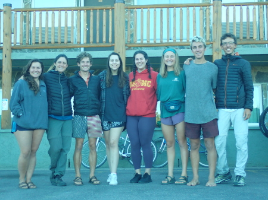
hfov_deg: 33.2
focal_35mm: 58
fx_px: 449
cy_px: 100
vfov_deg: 25.2
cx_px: 134
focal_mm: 10.35
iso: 200
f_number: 3.5
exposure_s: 1/100
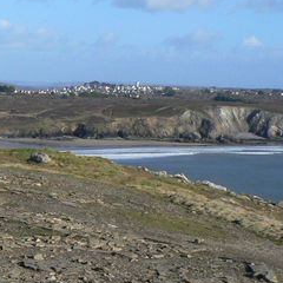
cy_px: 212
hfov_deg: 16.8
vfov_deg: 17.6
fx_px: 906
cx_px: -79
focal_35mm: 98
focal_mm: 6.4
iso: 200
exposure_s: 1/800
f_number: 8
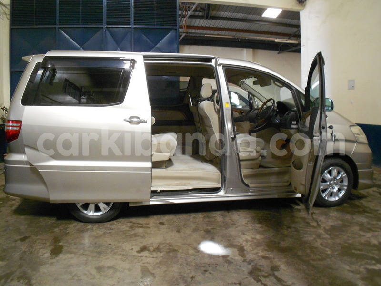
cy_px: 143
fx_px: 473
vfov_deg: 33.6
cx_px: 190
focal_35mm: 43
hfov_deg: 43.9
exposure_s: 1/10
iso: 400
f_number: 4.2
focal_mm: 7.7
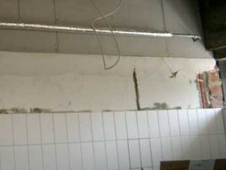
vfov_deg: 17.8
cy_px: -2
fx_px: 529
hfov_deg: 22.9
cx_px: -15
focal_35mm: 81
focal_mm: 7.6
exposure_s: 1/40
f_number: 2.6
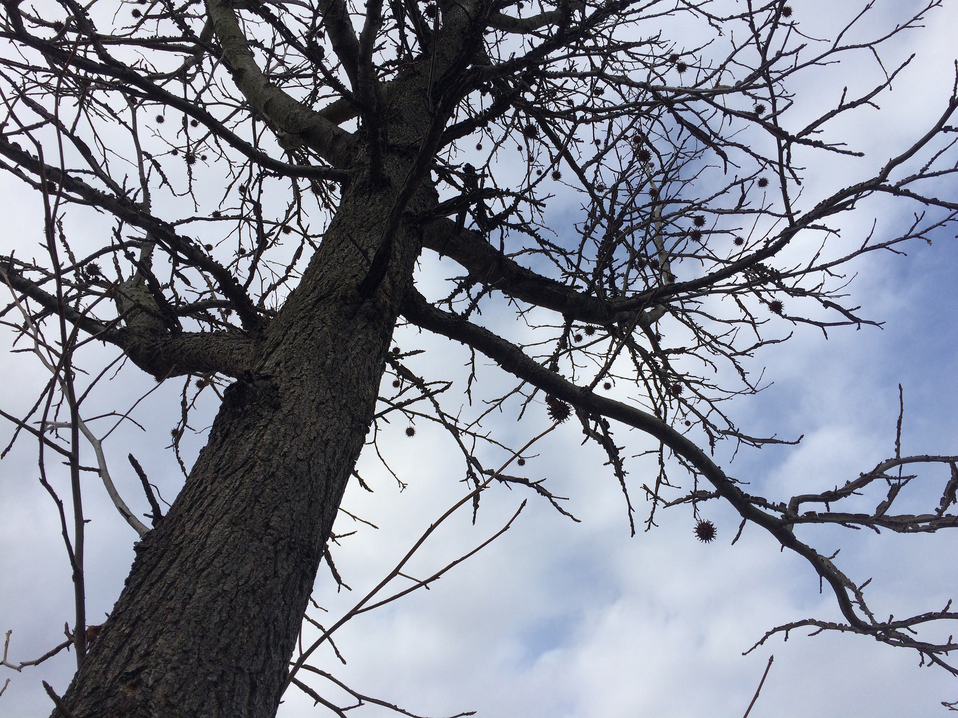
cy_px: 359
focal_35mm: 29
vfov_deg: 48.2
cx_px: 479
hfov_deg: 61.7
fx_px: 803
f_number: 2.2
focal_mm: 4.15
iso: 32
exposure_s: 1/1866
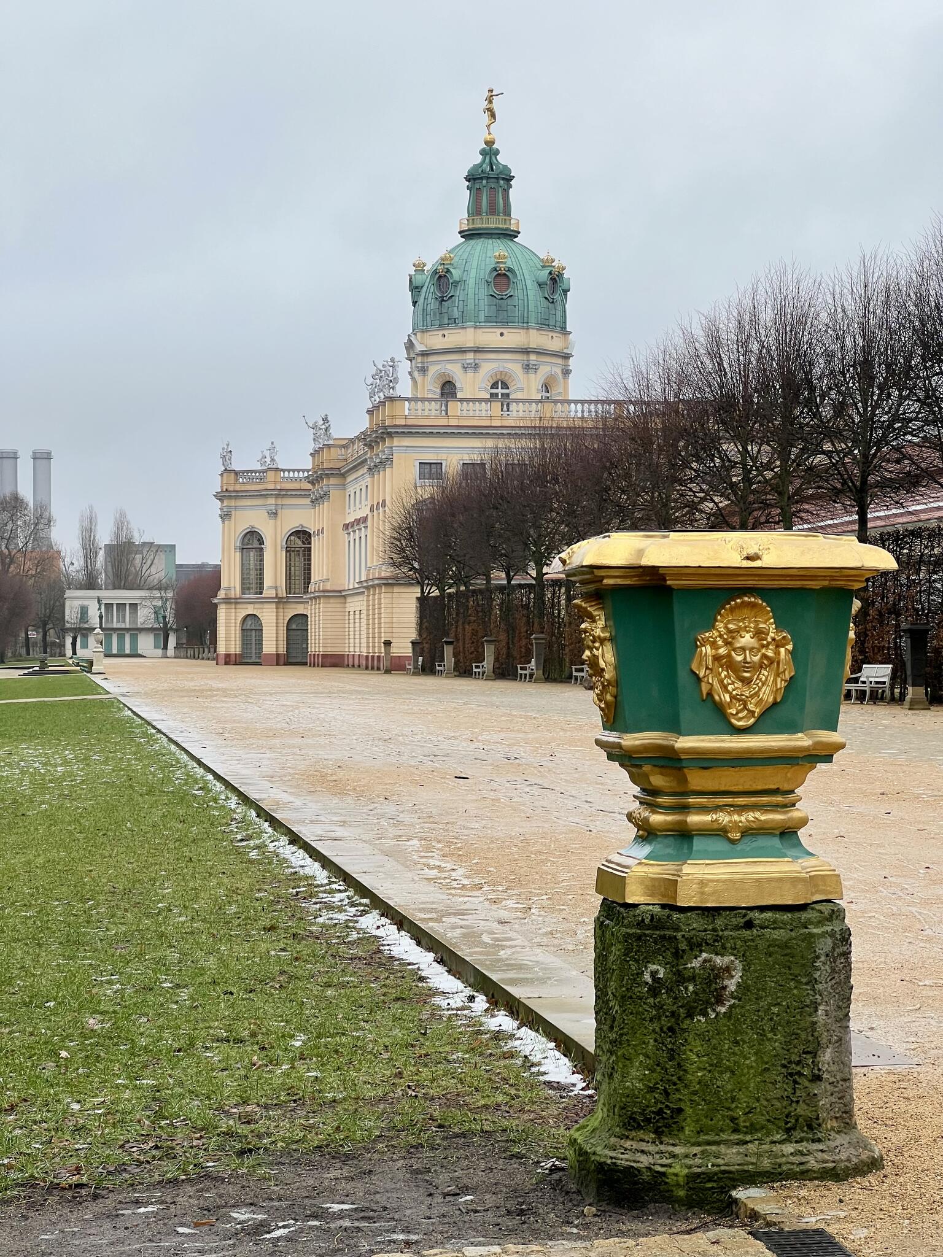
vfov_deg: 25.3
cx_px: 472
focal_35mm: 77
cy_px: 628
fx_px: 2797
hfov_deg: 19.1
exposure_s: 1/99
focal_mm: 9
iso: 32
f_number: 2.8
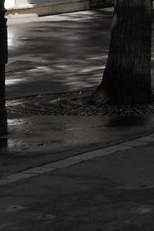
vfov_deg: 7.0
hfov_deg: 4.9
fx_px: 1784
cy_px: -340
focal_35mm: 278
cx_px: 61
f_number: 9
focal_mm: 48
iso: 200
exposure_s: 1/200
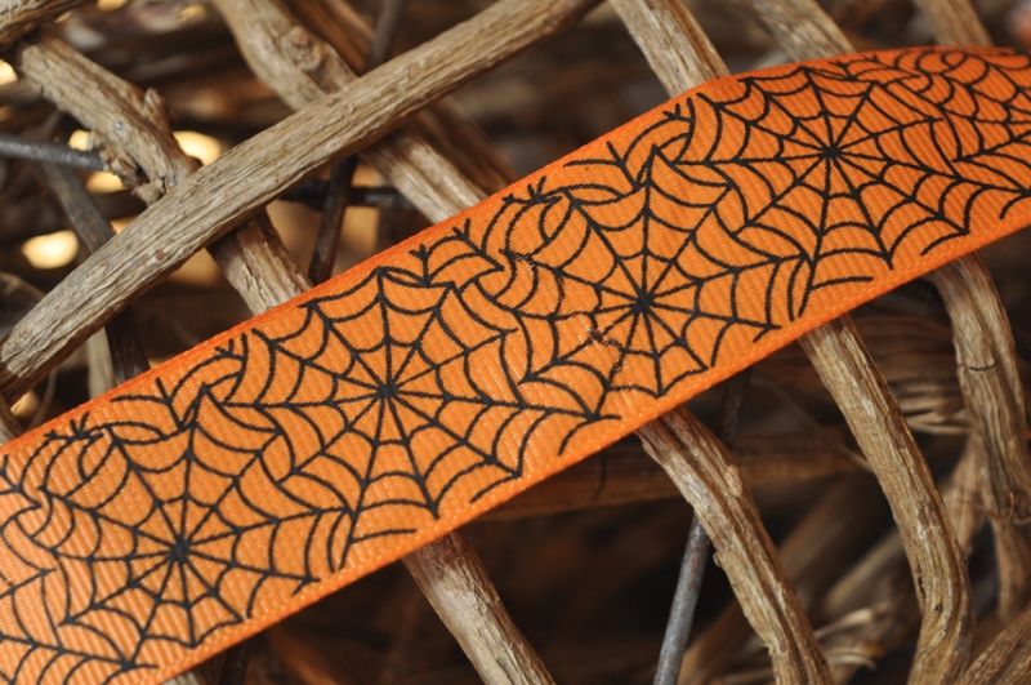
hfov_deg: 28.1
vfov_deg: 18.9
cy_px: 342
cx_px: 516
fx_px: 2059
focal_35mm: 72
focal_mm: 48
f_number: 5.3
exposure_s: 1/100
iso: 400
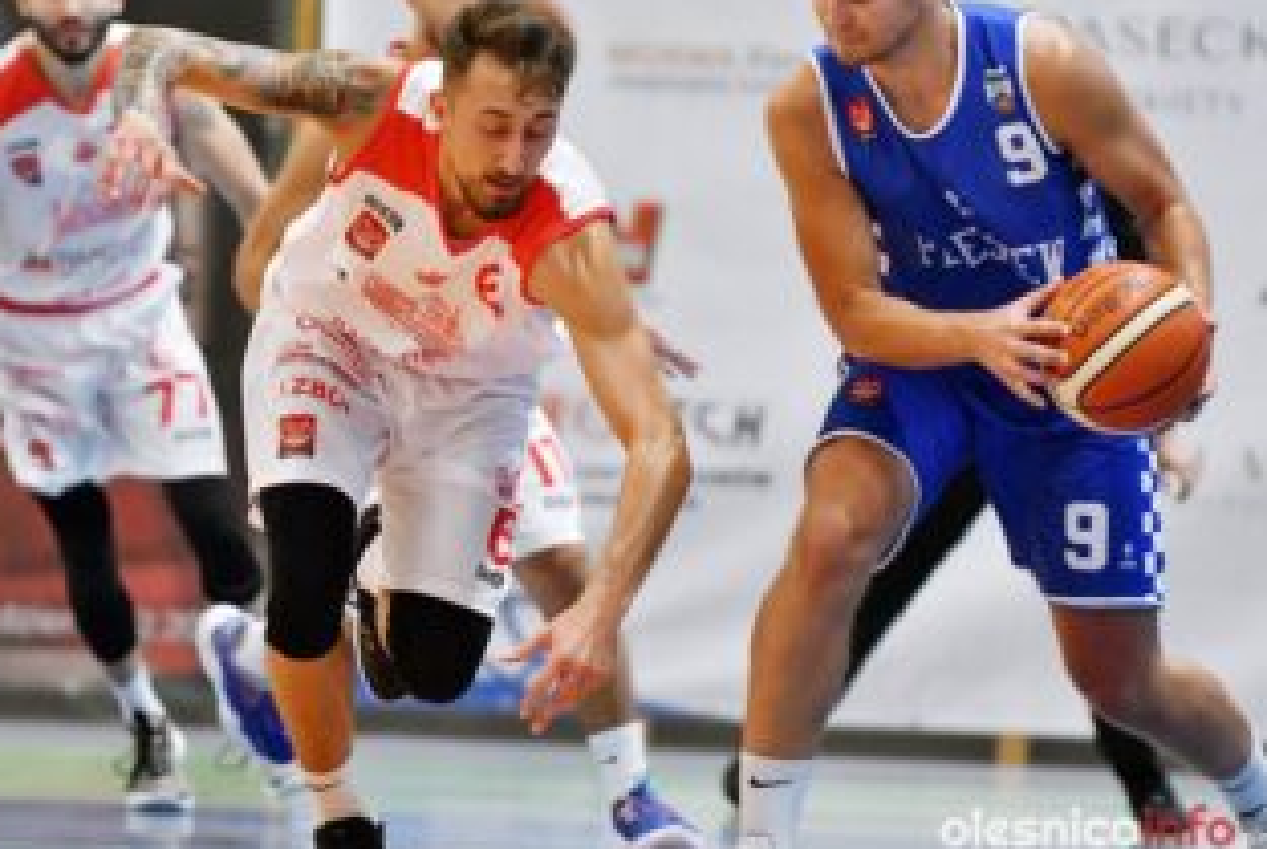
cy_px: 331
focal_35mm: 461
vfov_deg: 3.0
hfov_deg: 4.5
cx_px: 487
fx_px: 16247
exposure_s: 1/1000
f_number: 2.8
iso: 1600
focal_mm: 180
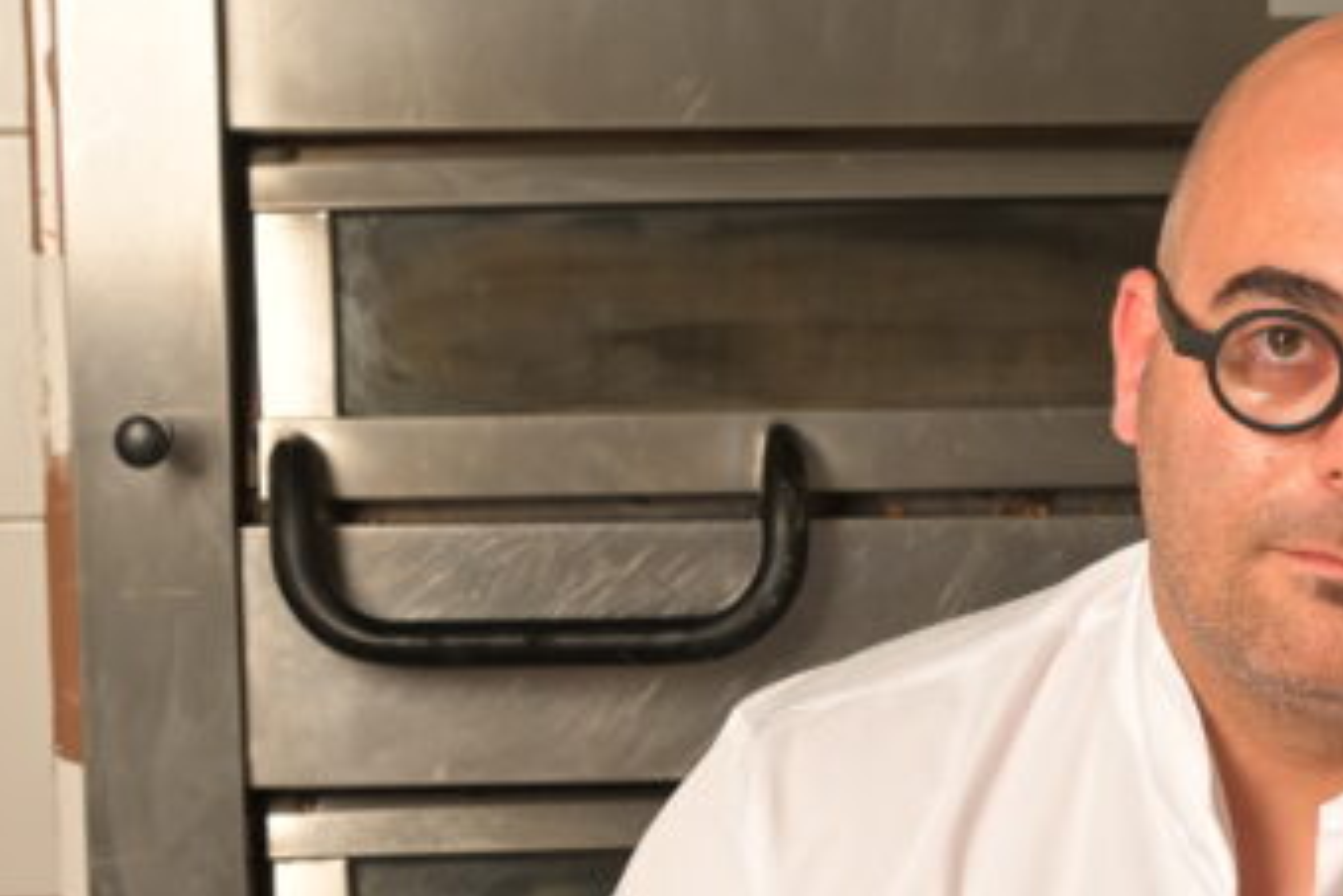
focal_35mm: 136
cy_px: 1152
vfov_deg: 9.9
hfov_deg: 14.9
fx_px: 5073
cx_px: 1157
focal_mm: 48
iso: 400
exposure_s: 1/100
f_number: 8
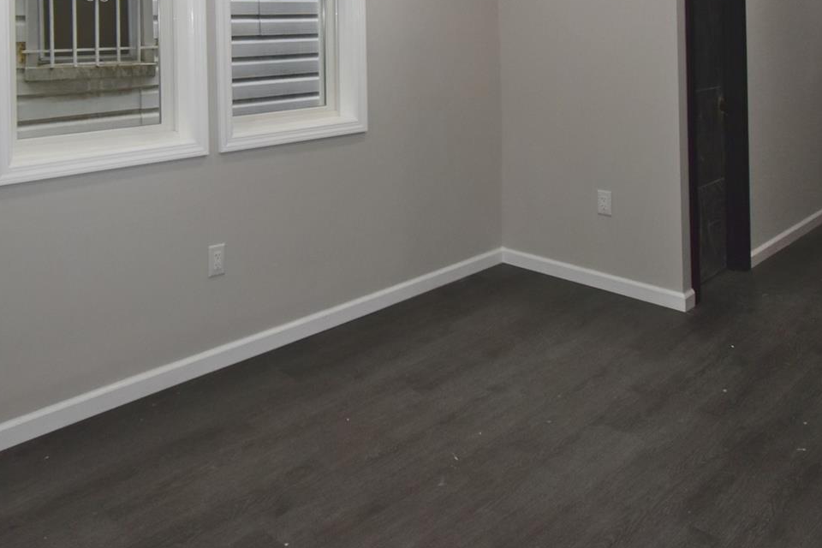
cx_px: 310
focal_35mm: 32
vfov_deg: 37.5
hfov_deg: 58.0
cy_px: 24
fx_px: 731
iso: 720
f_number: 4.5
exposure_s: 1/160
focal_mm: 10
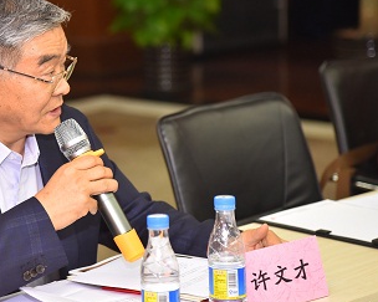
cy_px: 109
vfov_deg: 9.5
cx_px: 109
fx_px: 1812
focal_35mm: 162
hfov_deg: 11.9
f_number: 4
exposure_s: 1/160
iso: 1600
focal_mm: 105
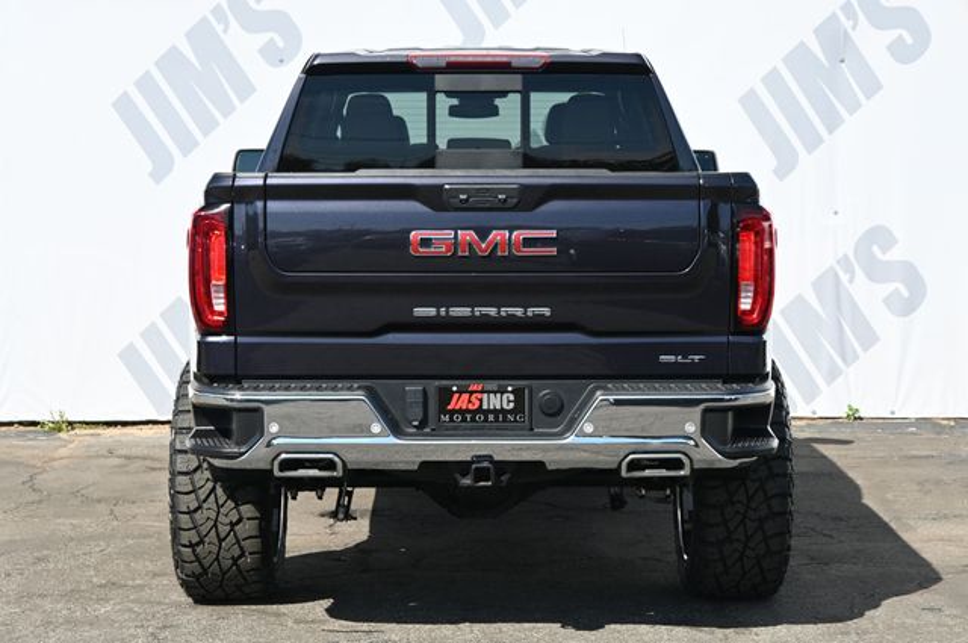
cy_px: 322
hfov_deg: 27.0
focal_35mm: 75
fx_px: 2014
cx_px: 484
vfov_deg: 18.1
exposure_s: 1/250
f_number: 6.3
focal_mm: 50
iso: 200
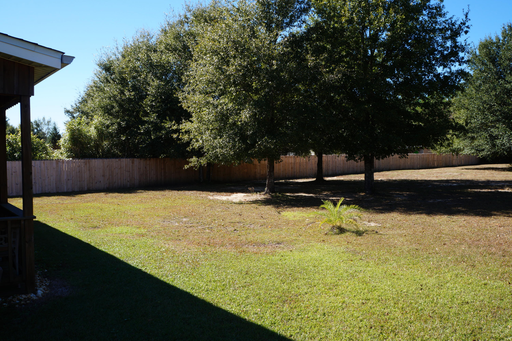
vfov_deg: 47.9
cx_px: 256
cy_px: 170
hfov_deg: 67.4
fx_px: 384
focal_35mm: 27
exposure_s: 1/80
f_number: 11
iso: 100
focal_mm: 18
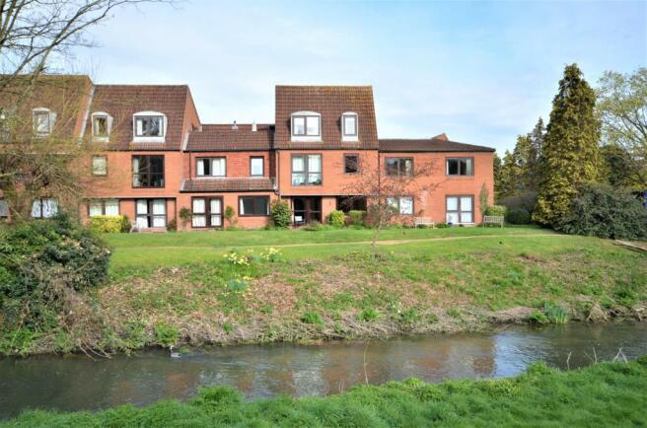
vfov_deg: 43.4
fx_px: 538
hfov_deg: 62.0
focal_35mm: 30
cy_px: 214
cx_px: 324
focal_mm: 20
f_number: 6.3
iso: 100
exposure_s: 1/160
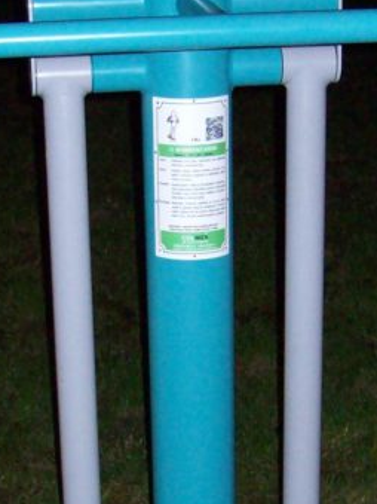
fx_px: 1584
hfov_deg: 13.6
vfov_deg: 17.9
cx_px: 174
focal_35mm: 109
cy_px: 401
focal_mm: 6
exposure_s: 1/64
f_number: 2.7
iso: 200
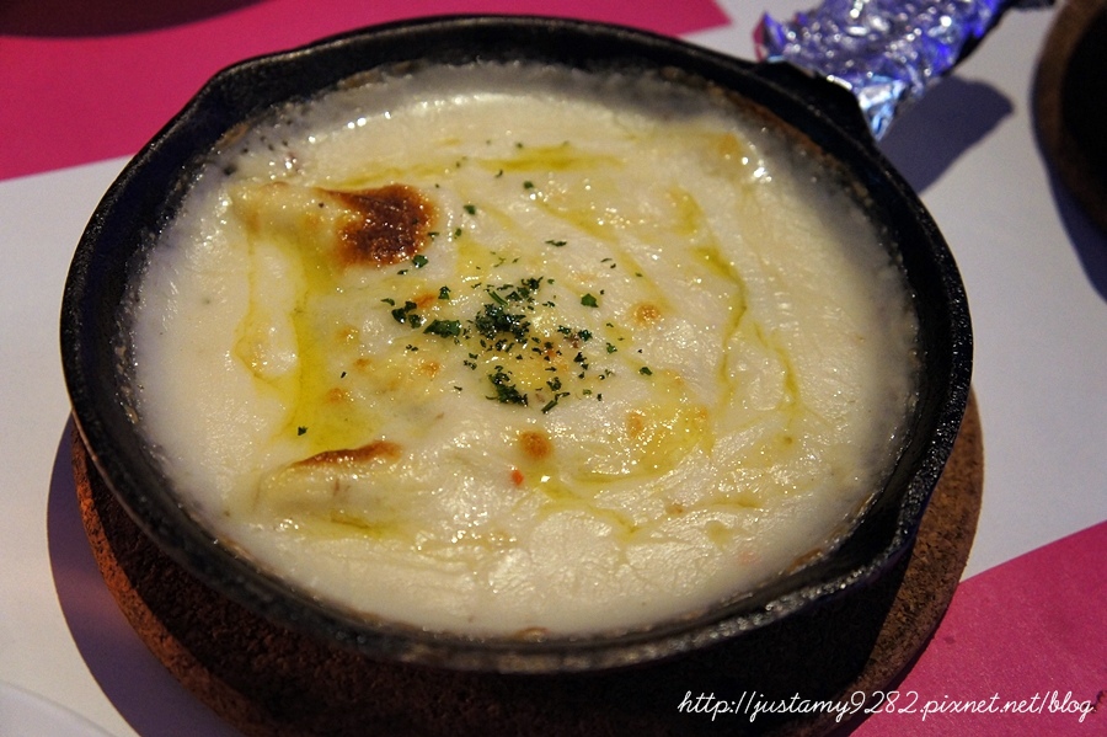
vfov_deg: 28.9
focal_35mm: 46
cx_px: 554
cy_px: 368
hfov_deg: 42.3
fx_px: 1429
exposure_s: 1/30
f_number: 4.5
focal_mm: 31
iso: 1600
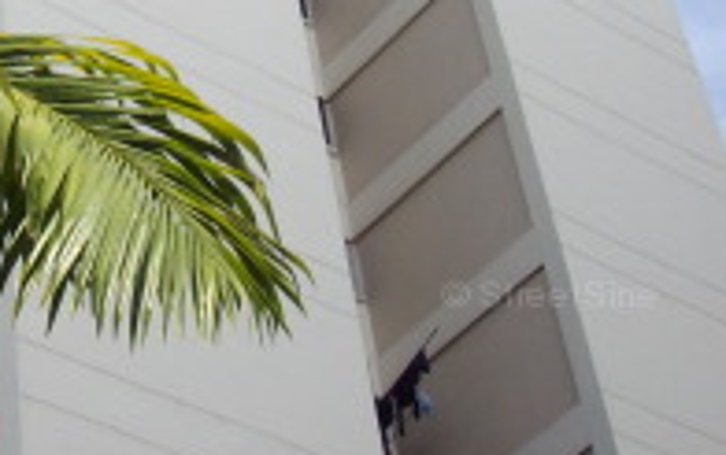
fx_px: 2179
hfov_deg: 18.4
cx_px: -22
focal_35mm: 110
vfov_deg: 11.7
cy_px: -70
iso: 80
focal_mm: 6.2
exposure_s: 1/160
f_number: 5.6
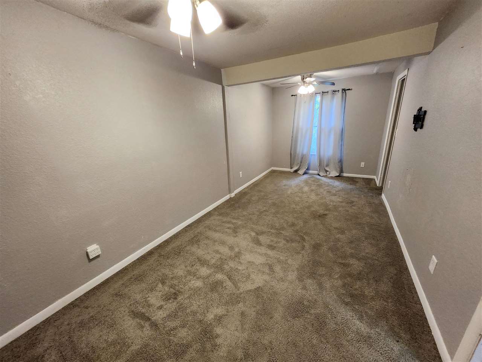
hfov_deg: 106.2
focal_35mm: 13
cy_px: 181
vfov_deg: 89.9
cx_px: 241
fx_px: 181
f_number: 2.2
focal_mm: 1.74
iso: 400
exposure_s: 1/60
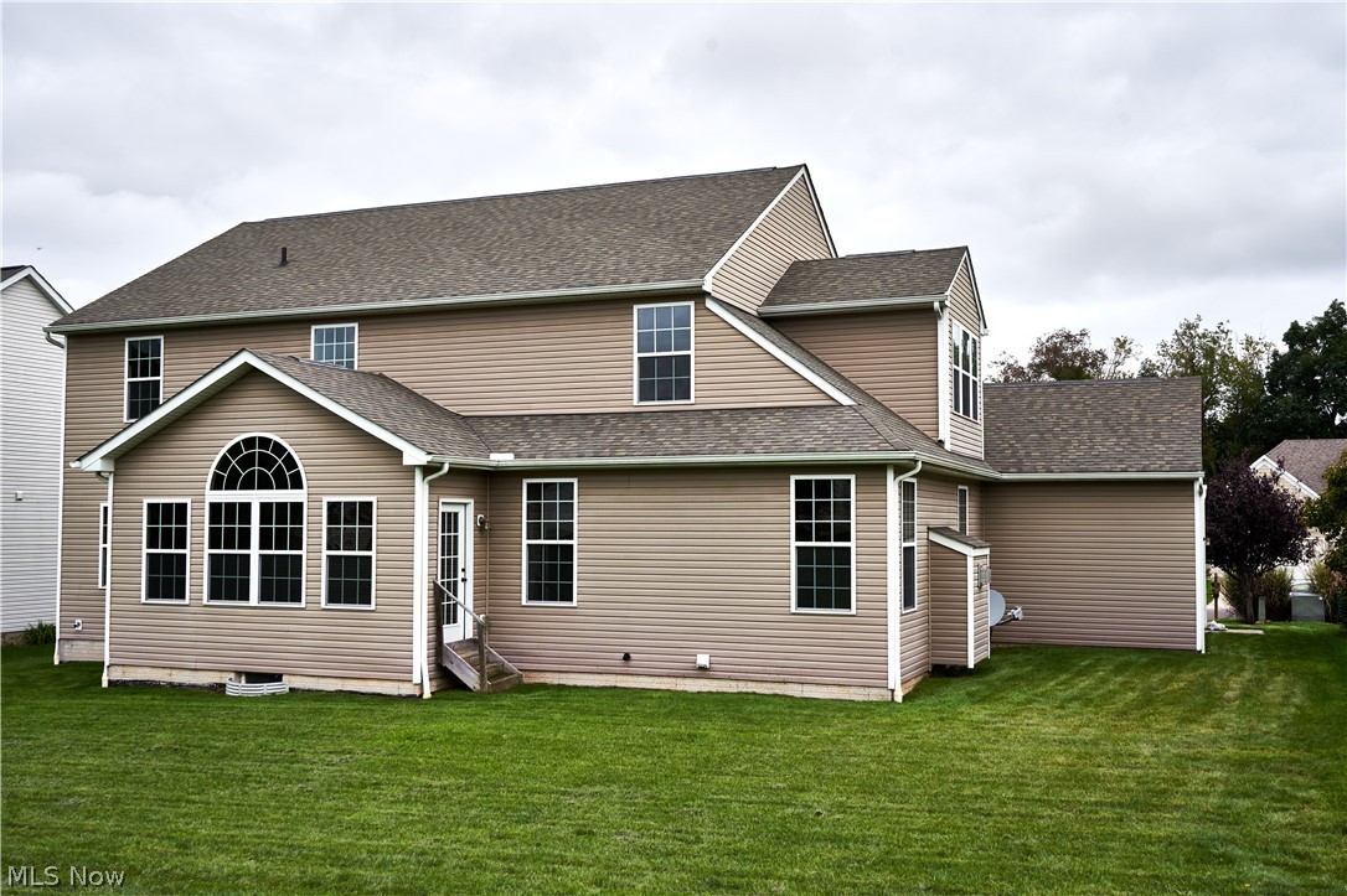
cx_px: 674
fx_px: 1309
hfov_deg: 54.5
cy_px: 448
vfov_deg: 37.8
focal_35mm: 35
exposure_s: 1/200
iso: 200
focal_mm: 35
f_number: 9
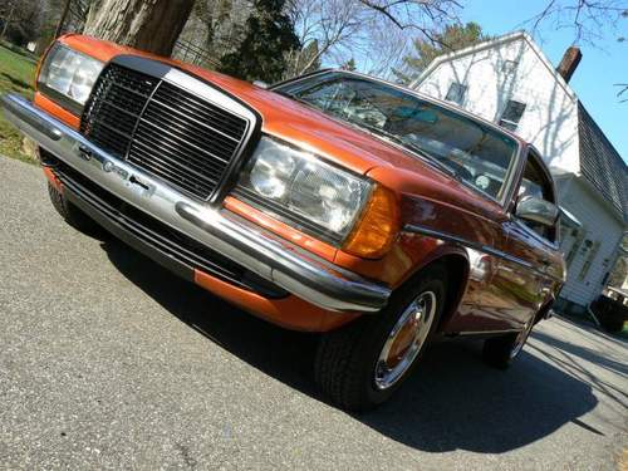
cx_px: 314
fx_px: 653
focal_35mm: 36
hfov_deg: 51.4
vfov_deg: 39.7
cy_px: 236
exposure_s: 1/200
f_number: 5.6
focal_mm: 6
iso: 80
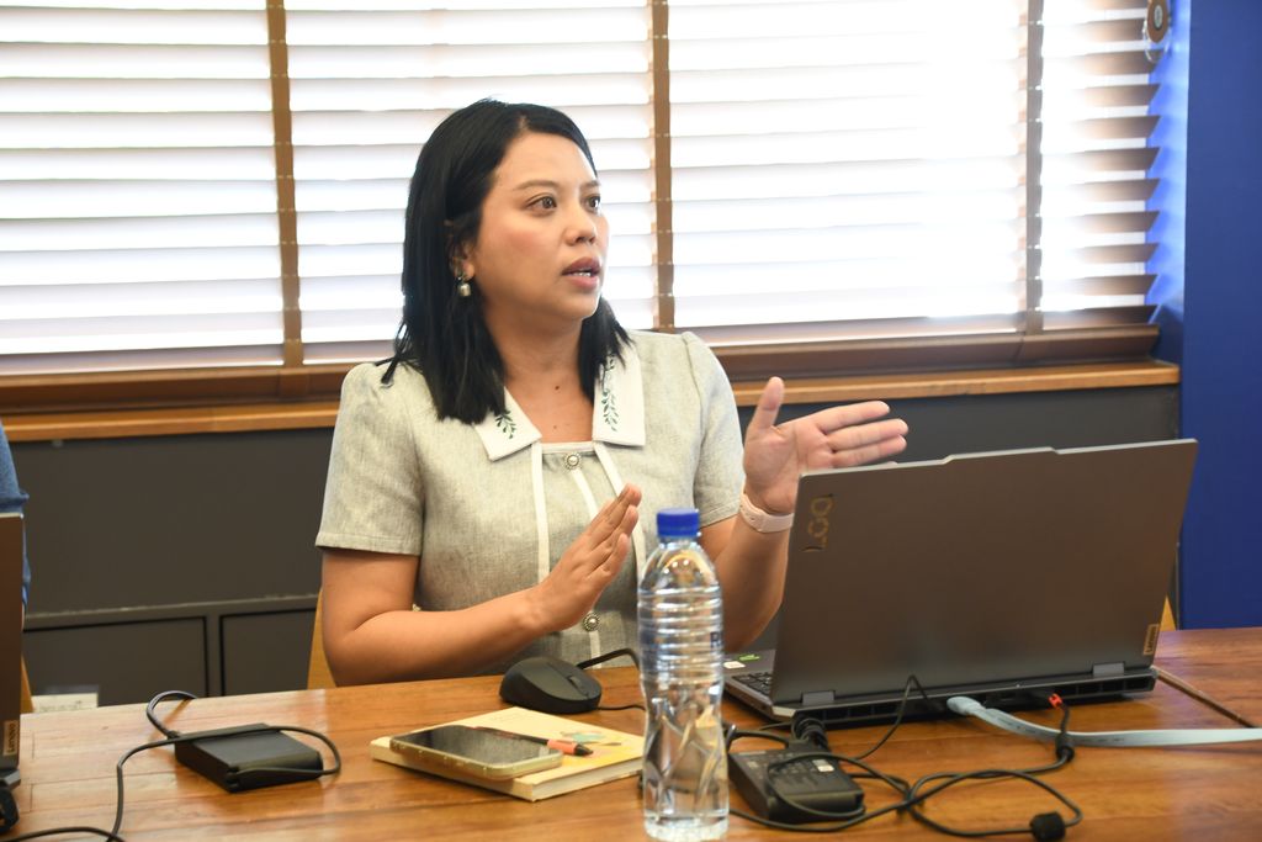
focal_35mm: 87
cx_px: 631
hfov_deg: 23.4
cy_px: 421
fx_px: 3050
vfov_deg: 15.7
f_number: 4.8
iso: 900
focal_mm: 58
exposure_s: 1/30
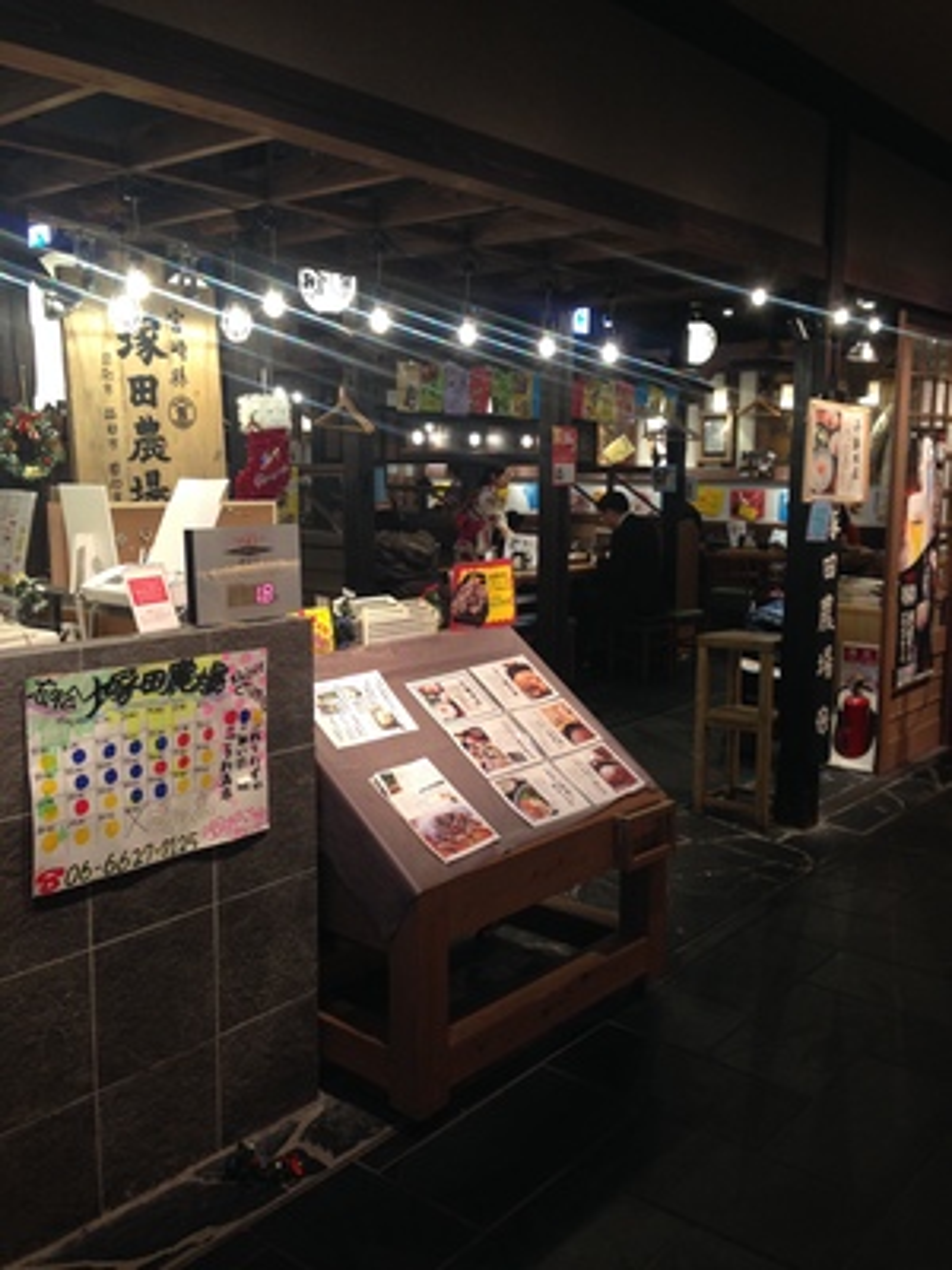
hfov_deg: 42.9
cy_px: 635
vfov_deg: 55.4
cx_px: 476
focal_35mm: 33
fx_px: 1210
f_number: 2.4
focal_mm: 4.12
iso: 100
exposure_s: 1/20
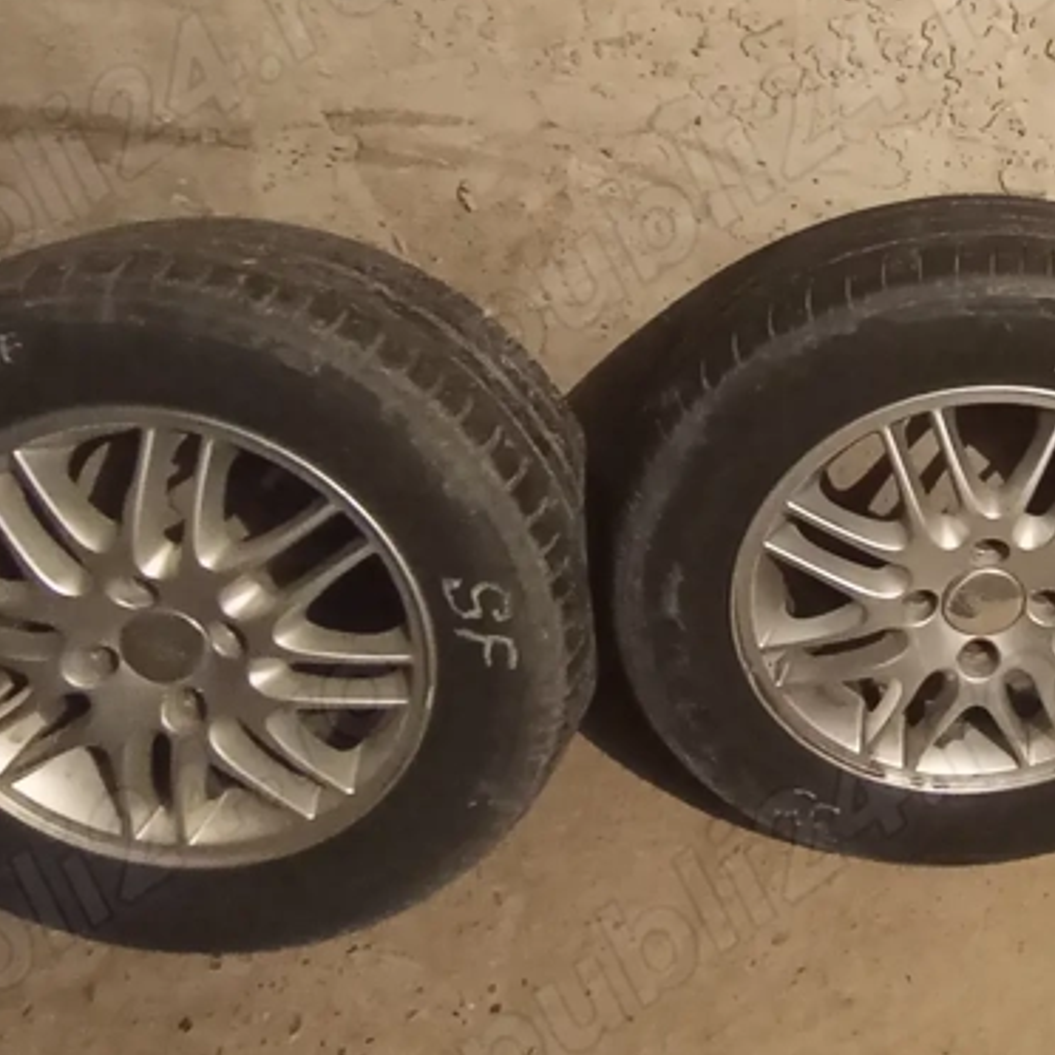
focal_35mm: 38
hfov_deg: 38.2
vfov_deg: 41.9
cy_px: 204
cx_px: 1089
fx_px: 1310
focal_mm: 1.65
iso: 1121
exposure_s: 1/20
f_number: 2.2
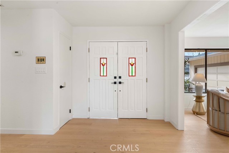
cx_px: 114
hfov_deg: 73.8
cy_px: 76
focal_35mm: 24
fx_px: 153
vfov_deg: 53.1
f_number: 11
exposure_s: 1/10
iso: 640
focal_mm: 24
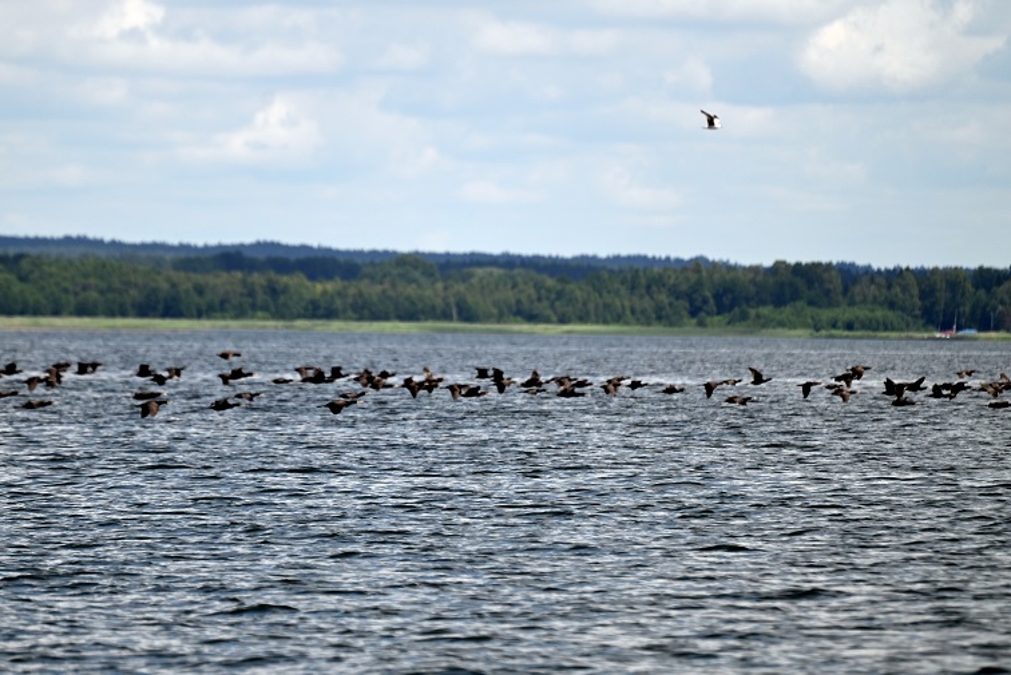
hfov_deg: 5.5
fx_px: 10593
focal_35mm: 377
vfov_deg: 3.7
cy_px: 266
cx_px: 456
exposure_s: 1/1000
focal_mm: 300
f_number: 5.6
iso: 125
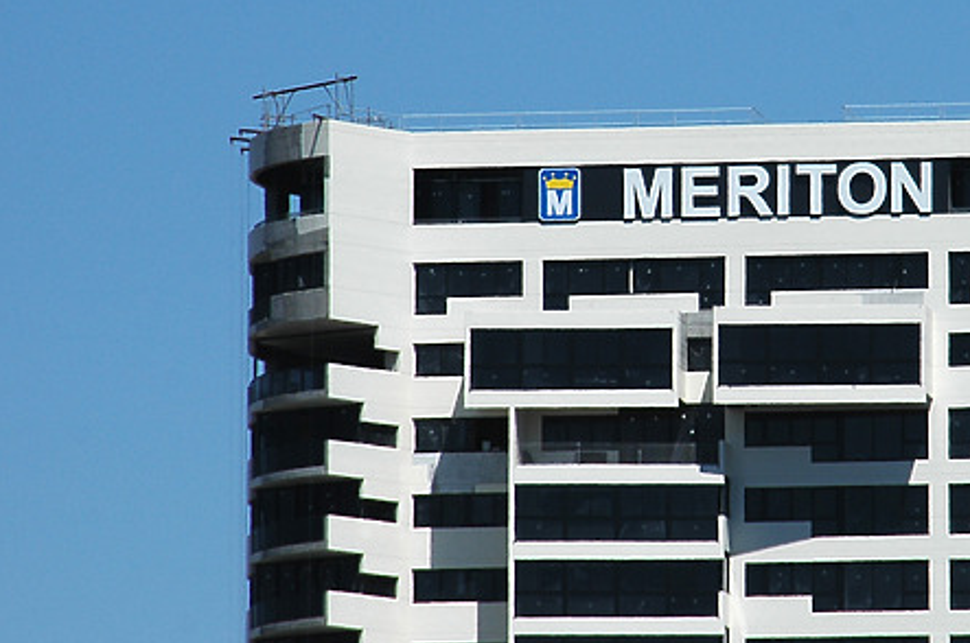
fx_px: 16412
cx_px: 769
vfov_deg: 2.2
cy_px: 212
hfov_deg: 3.4
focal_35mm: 610
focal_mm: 200
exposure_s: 1/1250
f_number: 9
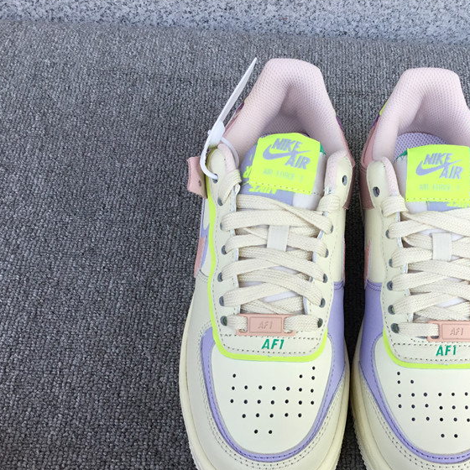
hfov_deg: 37.7
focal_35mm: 44
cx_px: 330
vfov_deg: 38.2
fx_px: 676
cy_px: 279
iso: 25
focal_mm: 3.3
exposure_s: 1/293
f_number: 2.4
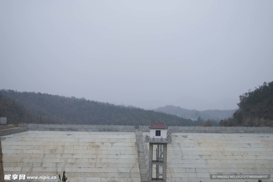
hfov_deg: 33.4
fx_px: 455
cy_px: 91
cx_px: 136
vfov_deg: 22.7
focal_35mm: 60
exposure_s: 1/30
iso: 125
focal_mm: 40
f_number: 5.3
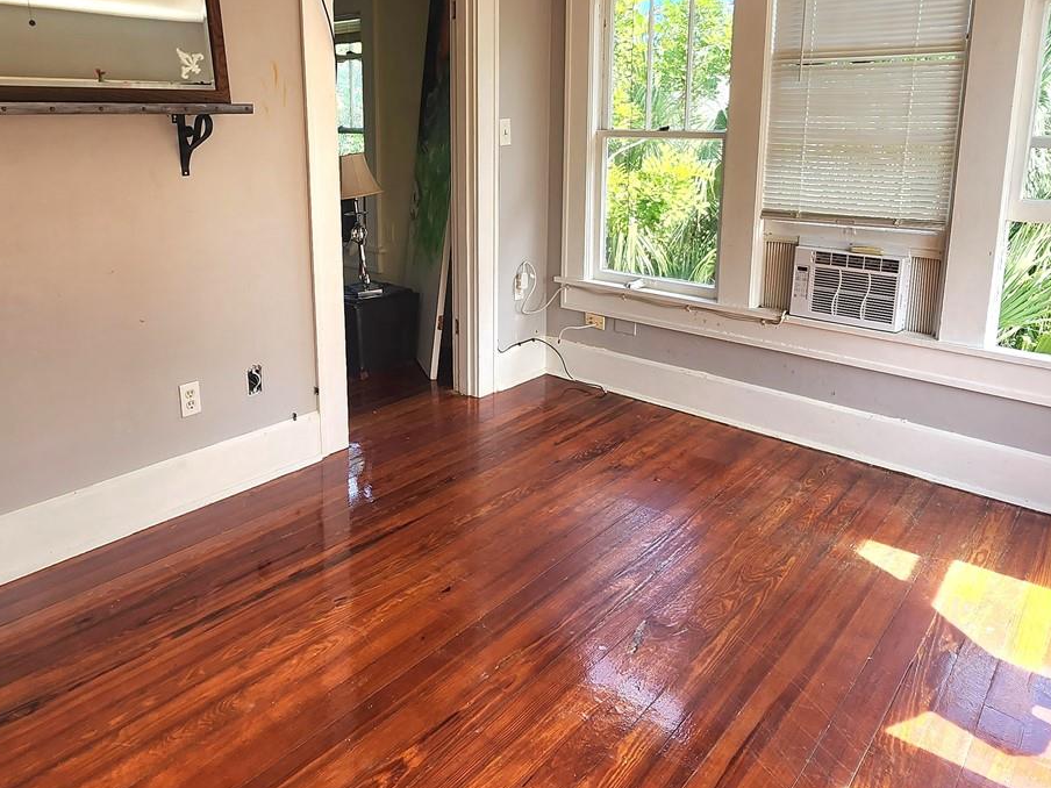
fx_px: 698
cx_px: 484
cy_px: 265
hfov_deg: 73.8
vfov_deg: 57.6
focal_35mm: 23
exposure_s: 1/120
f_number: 2.2
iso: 50
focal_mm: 2.2
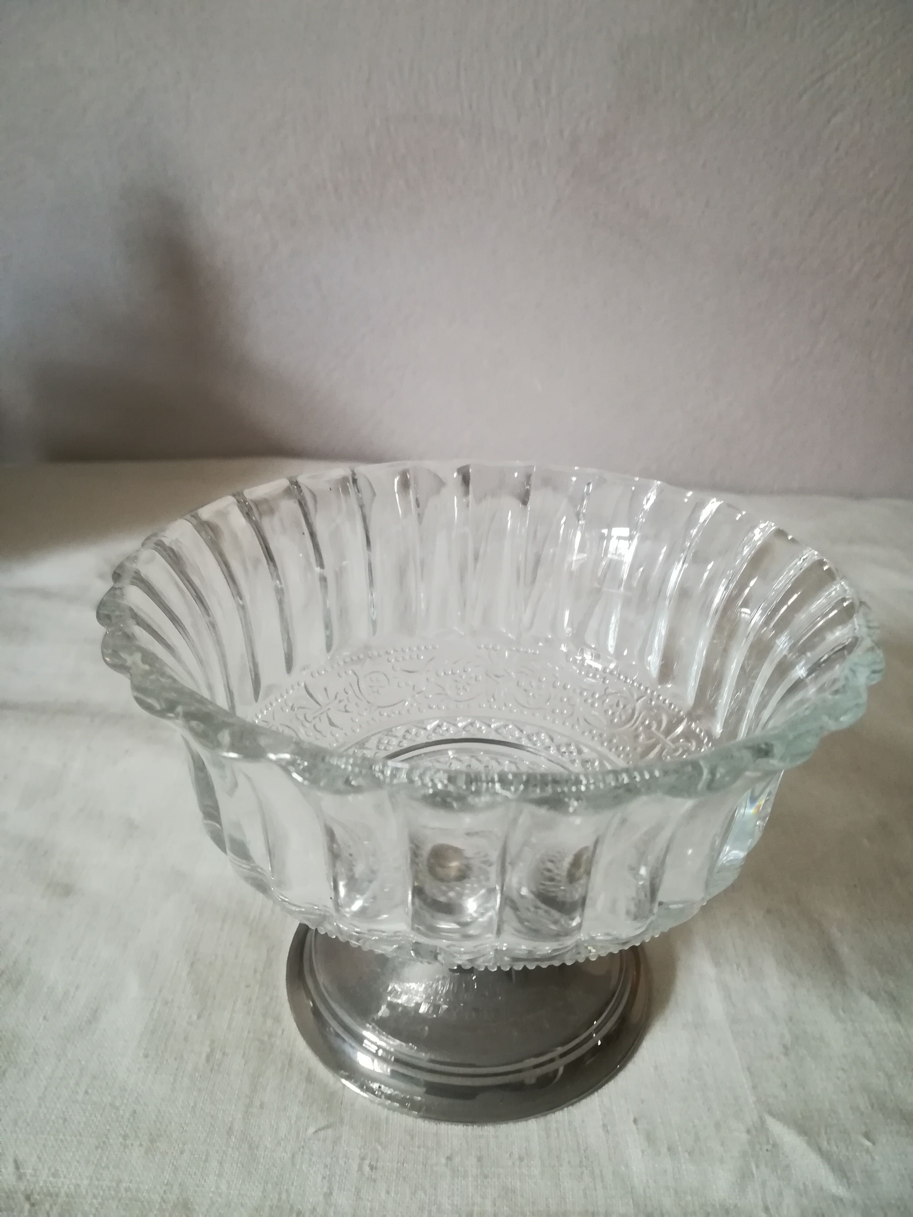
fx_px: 914
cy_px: 608
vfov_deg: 67.3
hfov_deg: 53.1
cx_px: 456
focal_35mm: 26
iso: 400
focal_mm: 3.83
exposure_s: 1/20
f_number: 2.2
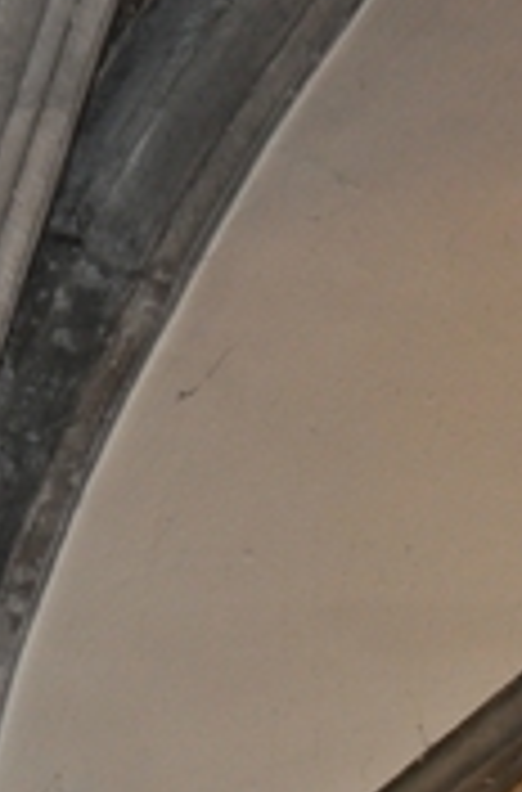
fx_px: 5393
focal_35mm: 246
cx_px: 608
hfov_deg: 5.5
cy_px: 909
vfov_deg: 8.3
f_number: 4.5
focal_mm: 48
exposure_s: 1/60
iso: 800
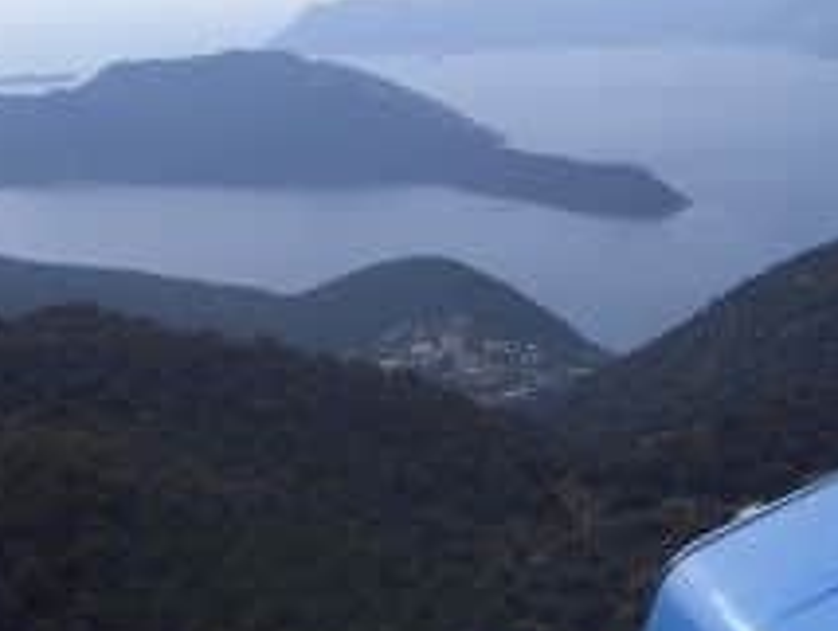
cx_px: 450
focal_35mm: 91
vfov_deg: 16.3
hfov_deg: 21.5
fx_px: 2205
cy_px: 288
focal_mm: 8
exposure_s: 1/1250
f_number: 4.8
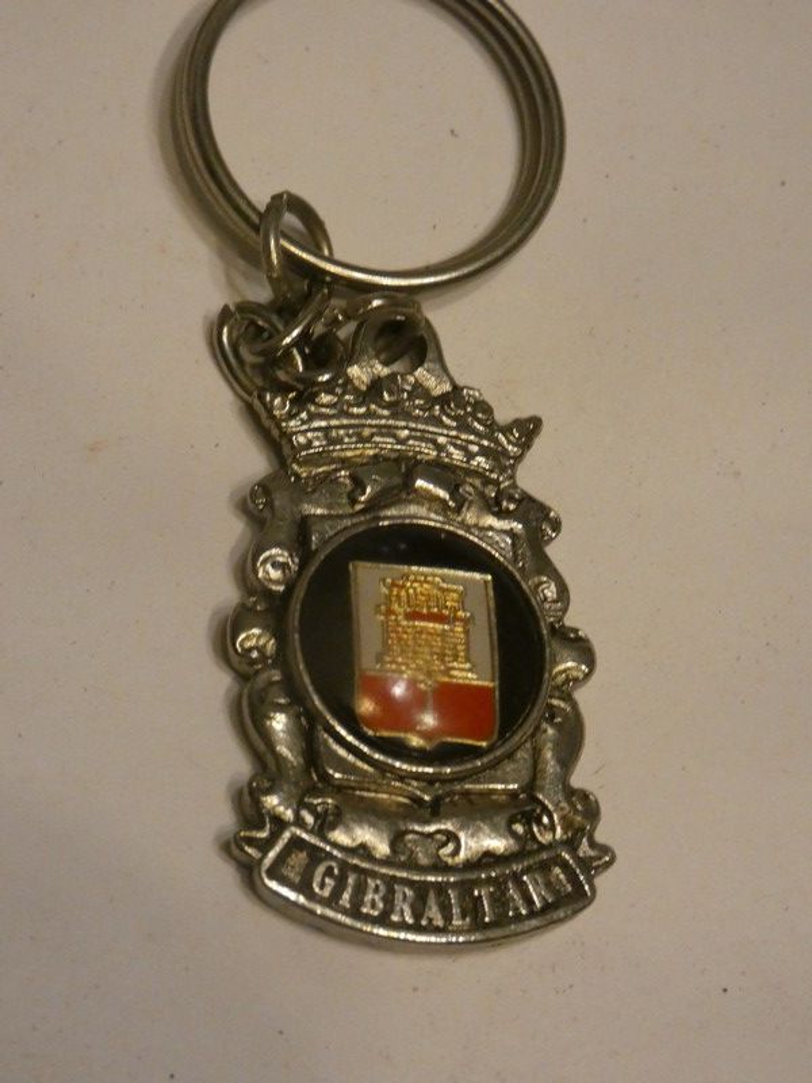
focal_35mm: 83
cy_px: 542
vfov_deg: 23.6
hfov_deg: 17.8
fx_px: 2596
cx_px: 406
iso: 1000
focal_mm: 14.8
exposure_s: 1/80
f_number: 4.5
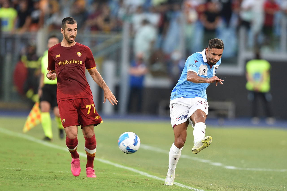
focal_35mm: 400
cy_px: 96
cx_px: 144
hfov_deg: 5.2
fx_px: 3188
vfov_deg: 3.4
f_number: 3.2
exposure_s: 1/1250
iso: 1600
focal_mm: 400
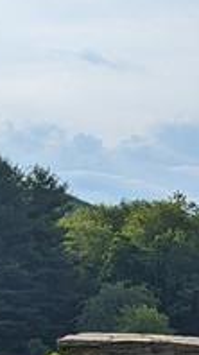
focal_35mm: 135
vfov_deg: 14.5
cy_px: 577
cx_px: 372
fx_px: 1270
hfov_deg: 8.6
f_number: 1.68
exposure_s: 1/1381
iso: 24
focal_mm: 6.9
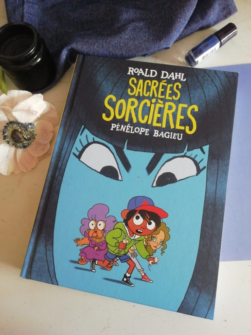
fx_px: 251
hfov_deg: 53.1
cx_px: 126
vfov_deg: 67.3
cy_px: 168
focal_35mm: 26
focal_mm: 3.46
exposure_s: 1/25
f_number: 2.2
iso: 400
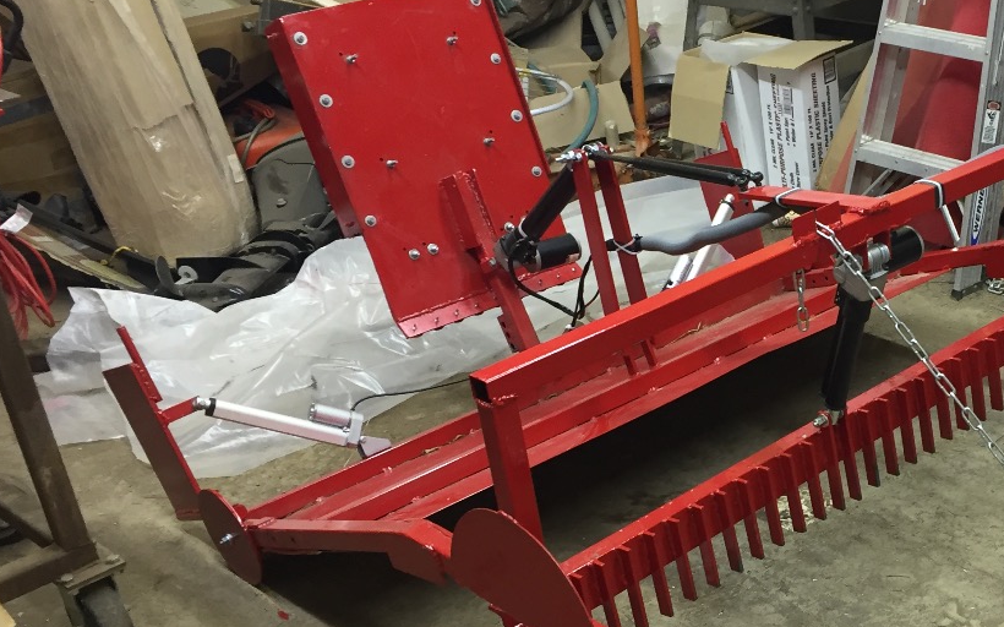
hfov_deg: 35.8
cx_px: 856
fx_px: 1477
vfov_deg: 23.8
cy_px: 452
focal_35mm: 54
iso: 80
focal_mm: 4.15
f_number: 2.2
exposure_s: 1/30
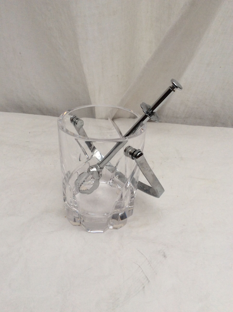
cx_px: 116
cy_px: 156
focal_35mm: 32
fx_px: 288
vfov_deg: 56.9
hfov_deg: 44.1
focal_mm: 3.3
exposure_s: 1/100
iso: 50
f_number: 2.4
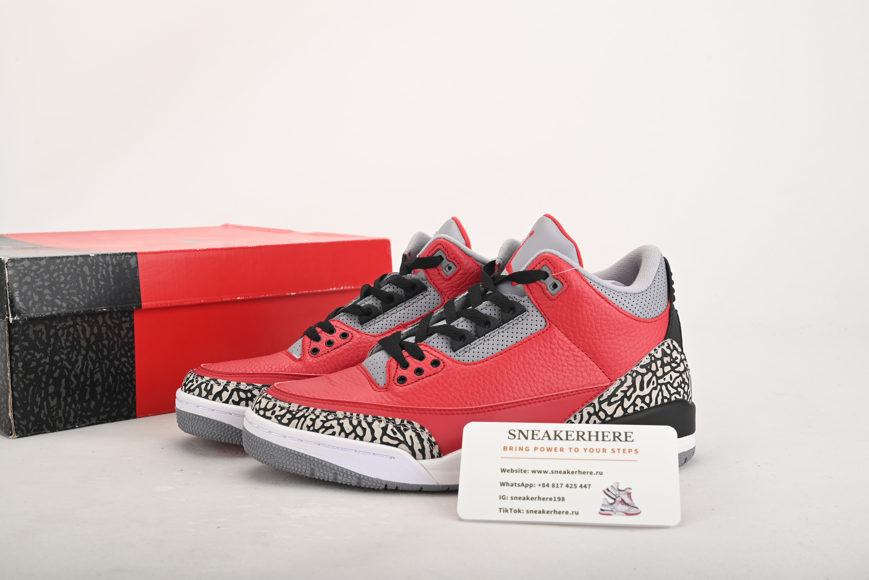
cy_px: 290
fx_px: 1087
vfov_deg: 29.9
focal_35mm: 45
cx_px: 434
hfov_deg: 43.6
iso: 100
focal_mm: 45
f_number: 11
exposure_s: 1/200
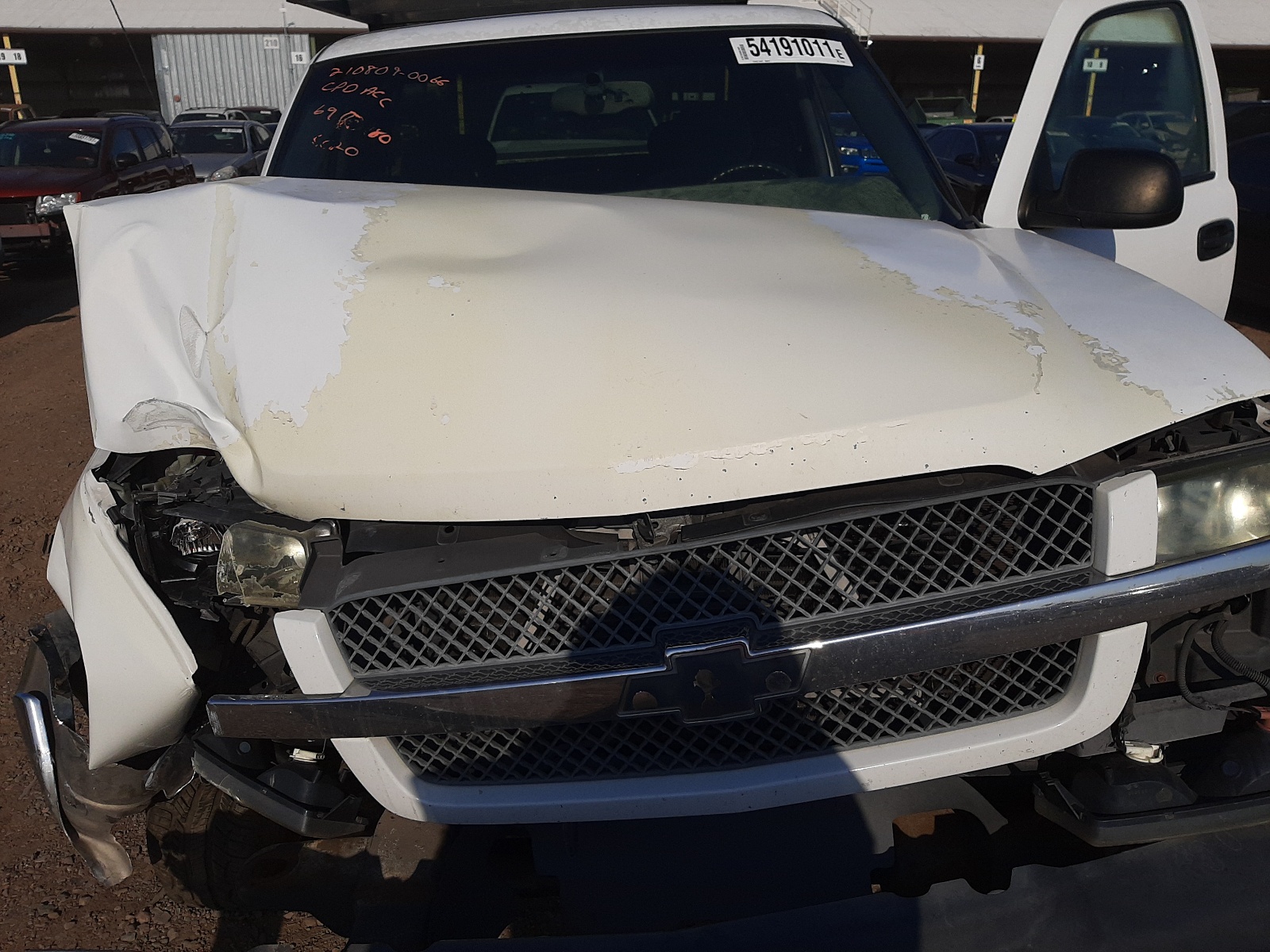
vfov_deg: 53.1
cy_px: 476
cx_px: 635
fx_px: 954
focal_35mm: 26
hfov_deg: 67.3
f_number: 1.7
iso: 100
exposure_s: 1/10000
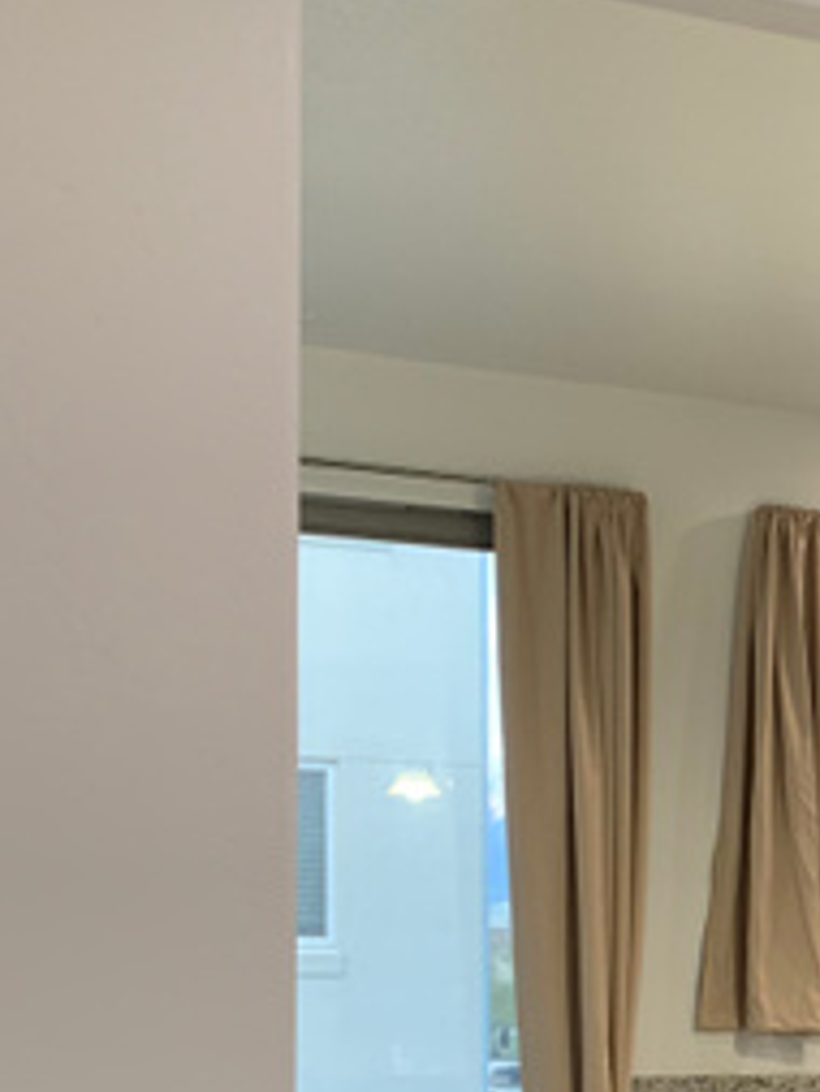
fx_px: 2493
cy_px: 1079
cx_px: 1165
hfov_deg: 17.2
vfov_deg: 23.7
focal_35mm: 79
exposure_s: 1/60
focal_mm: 4.25
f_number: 1.8
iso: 160
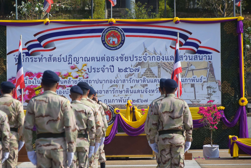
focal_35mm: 192
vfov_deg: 7.2
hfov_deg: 10.7
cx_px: 103
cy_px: 73
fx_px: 1336
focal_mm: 105
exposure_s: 1/2500
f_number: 5.6
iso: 640
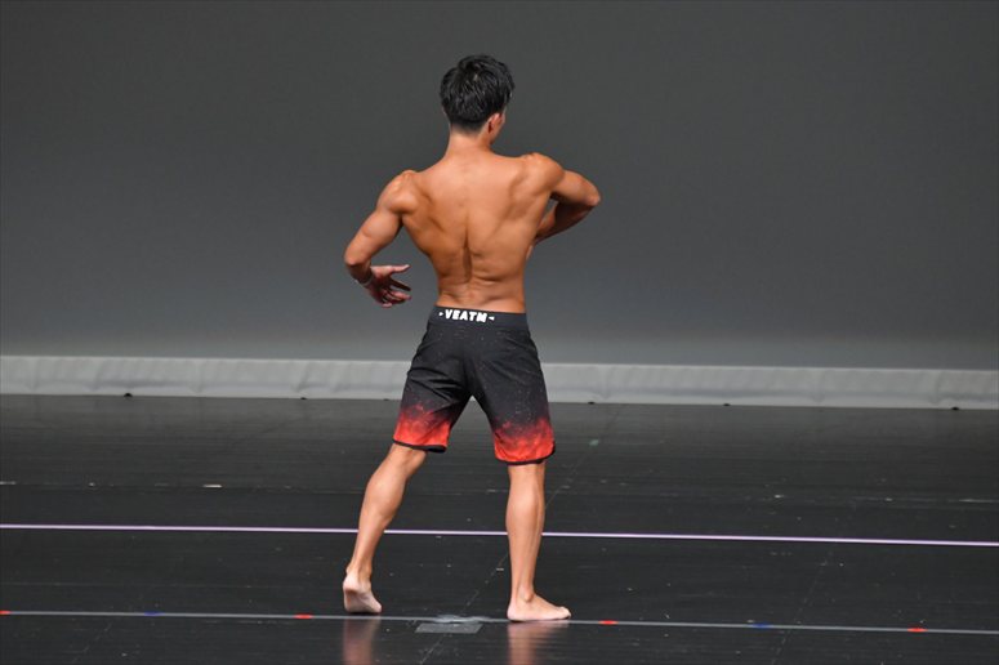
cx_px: 500
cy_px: 332
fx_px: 9569
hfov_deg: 6.0
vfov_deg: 4.0
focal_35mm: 345
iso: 4000
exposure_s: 1/400
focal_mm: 230
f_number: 5.6
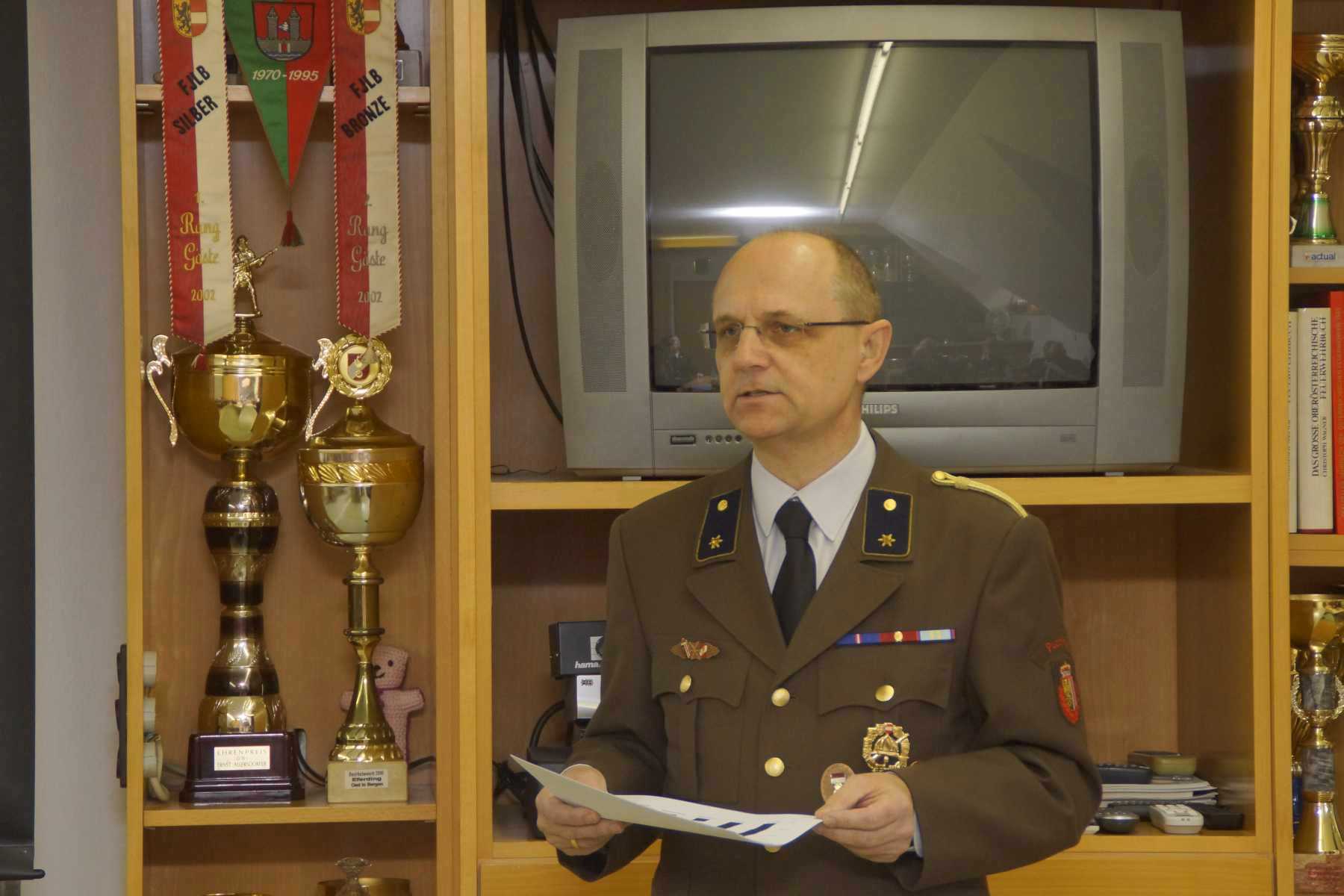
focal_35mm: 158
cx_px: 672
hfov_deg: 13.0
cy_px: 448
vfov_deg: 8.7
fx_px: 5880
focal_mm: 105
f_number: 5.6
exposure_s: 1/80
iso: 800
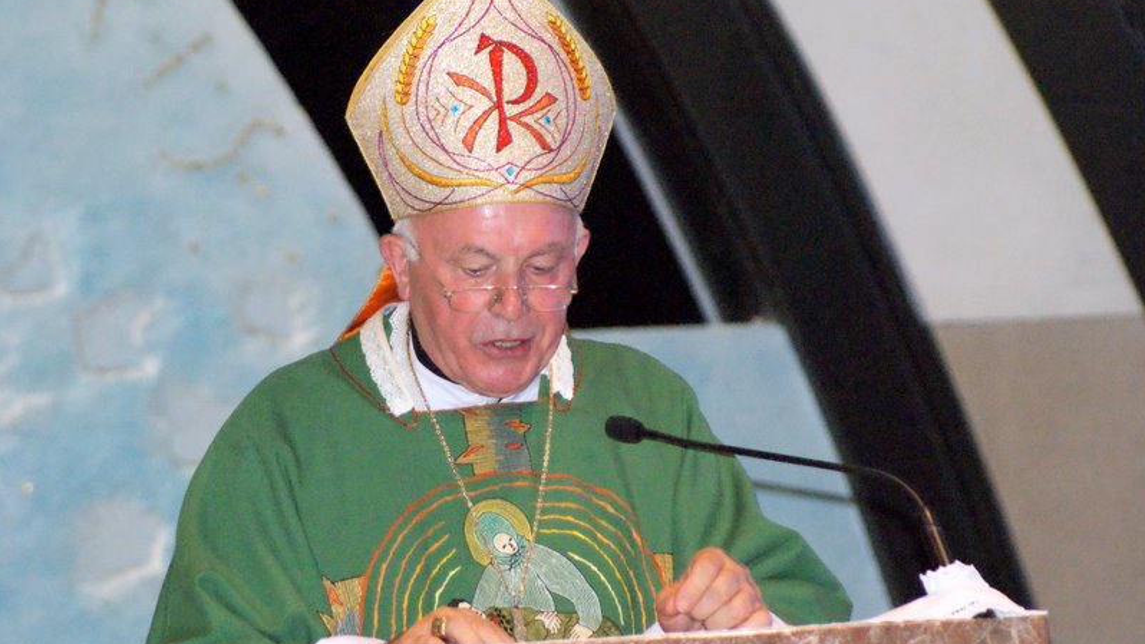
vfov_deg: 4.3
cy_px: 323
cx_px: 572
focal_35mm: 284
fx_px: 8623
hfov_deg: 7.6
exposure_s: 1/125
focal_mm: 180
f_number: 5.6
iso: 3200
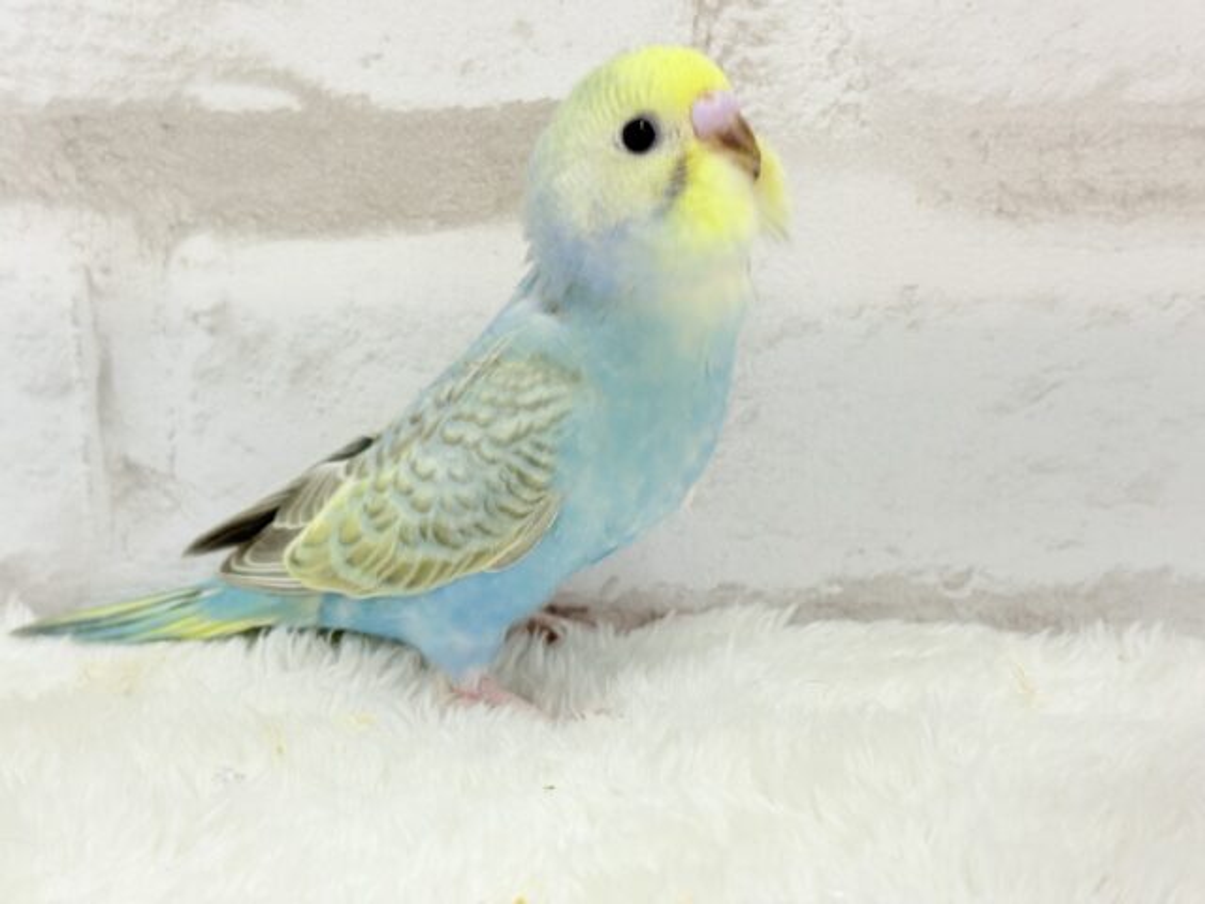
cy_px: 452
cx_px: 602
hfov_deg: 36.8
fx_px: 1810
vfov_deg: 28.0
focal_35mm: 52
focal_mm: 5.96
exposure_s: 1/50
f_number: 1.6
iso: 50
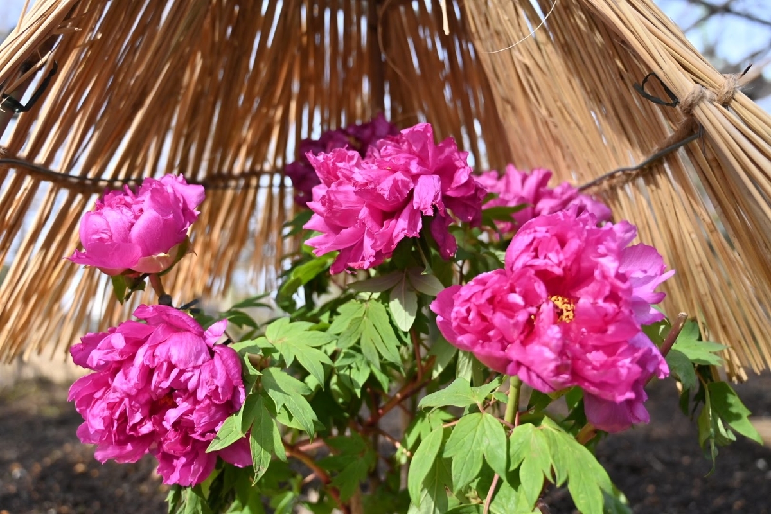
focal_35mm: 32
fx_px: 696
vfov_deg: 40.5
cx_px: 386
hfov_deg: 58.0
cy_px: 257
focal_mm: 32.5
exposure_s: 1/640
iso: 500
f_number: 4
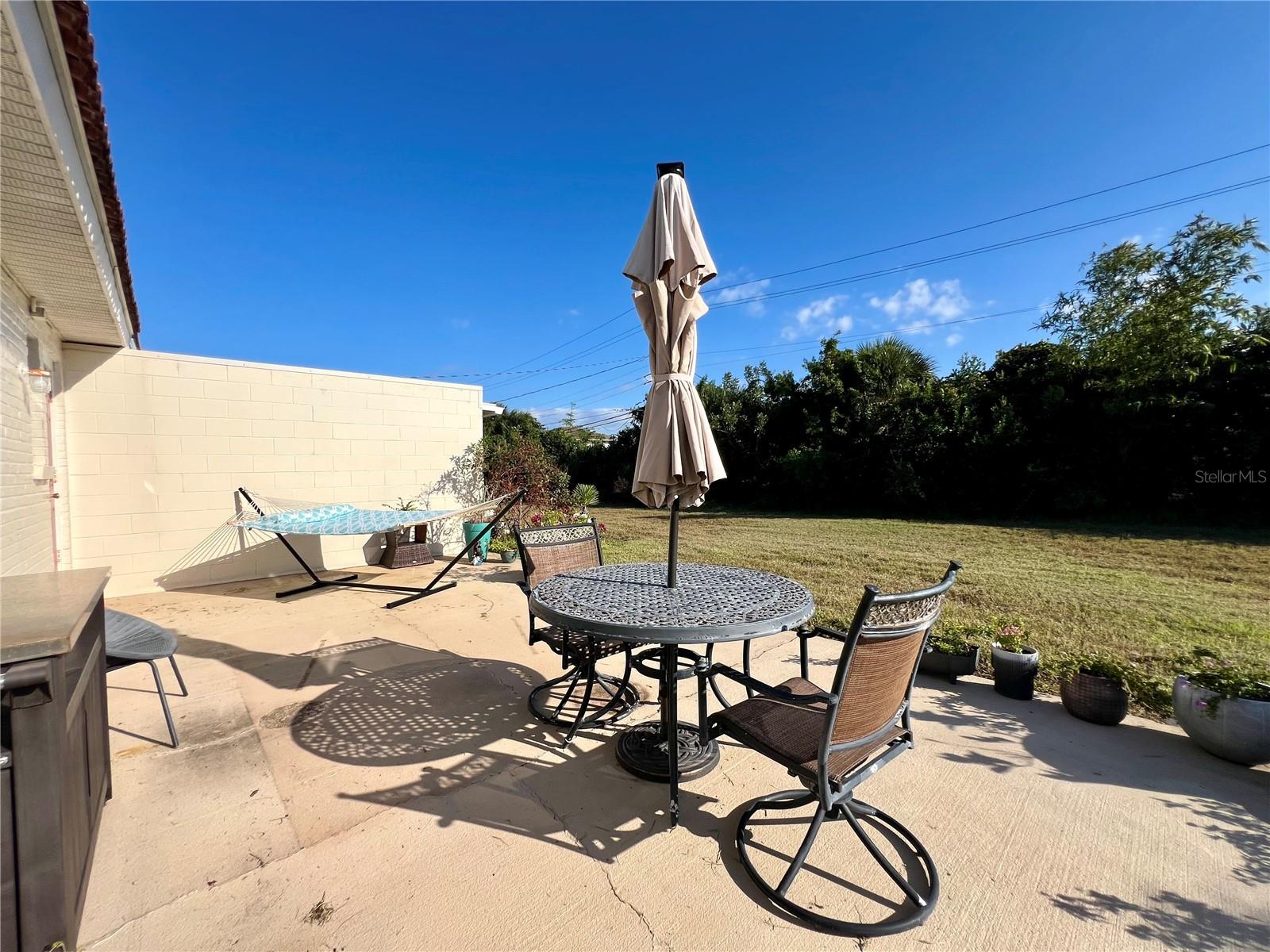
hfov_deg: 106.2
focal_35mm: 13
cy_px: 476
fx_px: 477
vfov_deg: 89.9
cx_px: 635
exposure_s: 1/2053
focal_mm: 1.57
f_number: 1.8
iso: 32
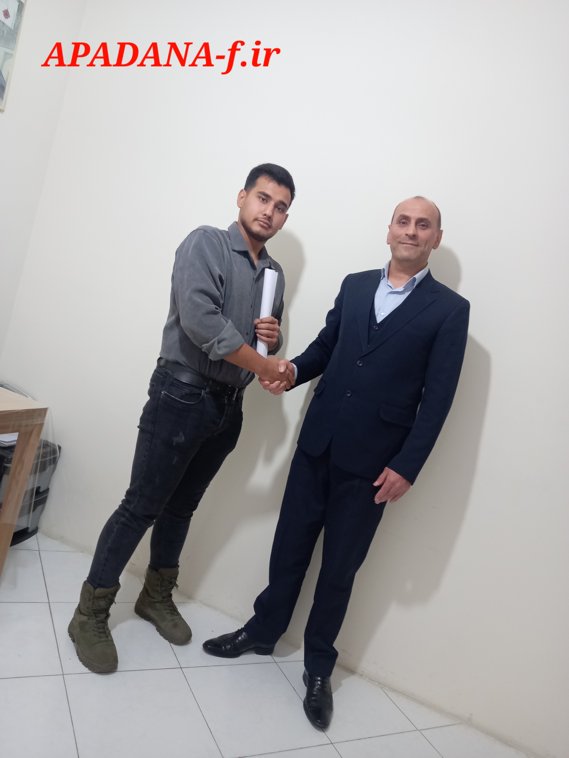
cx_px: 284
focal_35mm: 25
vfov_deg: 69.4
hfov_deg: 54.9
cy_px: 379
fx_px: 548
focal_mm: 4.6
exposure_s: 1/25.1
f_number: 2
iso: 320
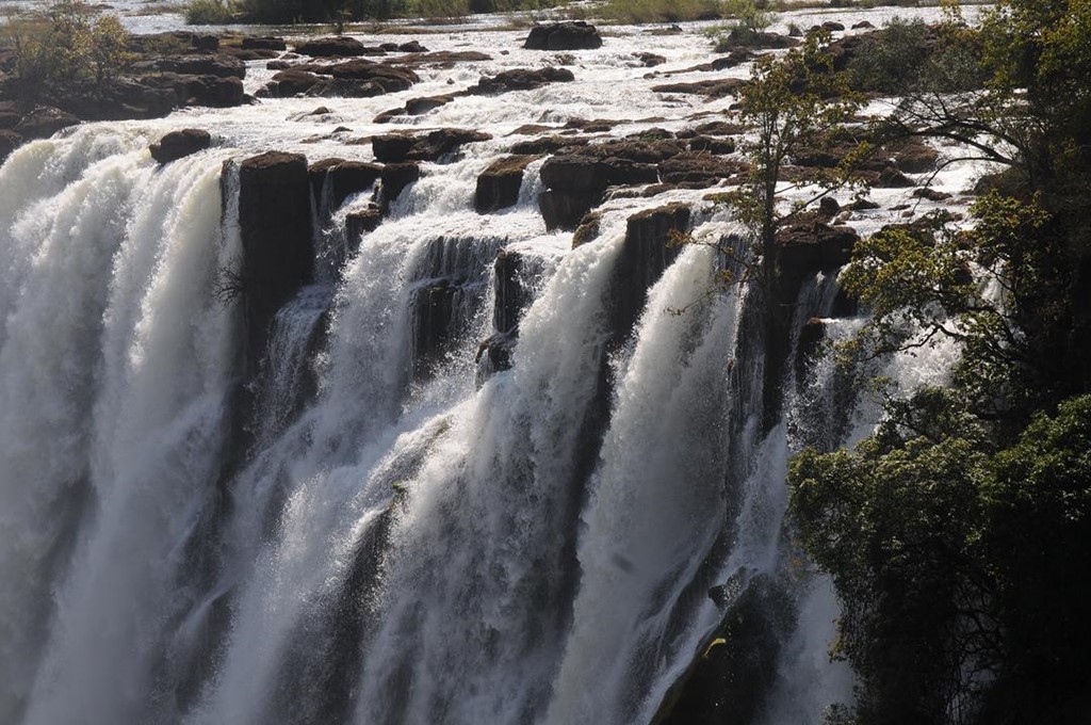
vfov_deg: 13.0
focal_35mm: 105
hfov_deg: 19.5
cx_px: 546
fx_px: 3178
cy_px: 362
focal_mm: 70
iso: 200
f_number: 10
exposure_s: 1/400
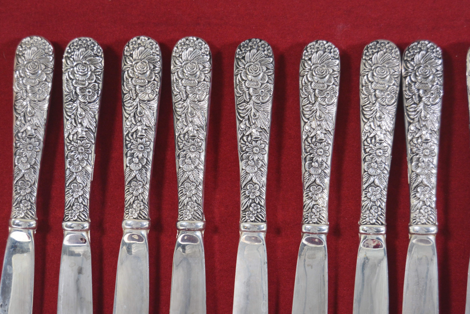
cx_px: 224
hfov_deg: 20.7
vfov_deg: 13.9
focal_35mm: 99
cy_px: 142
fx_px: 1287
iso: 800
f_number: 5.6
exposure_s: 1/50
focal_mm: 55
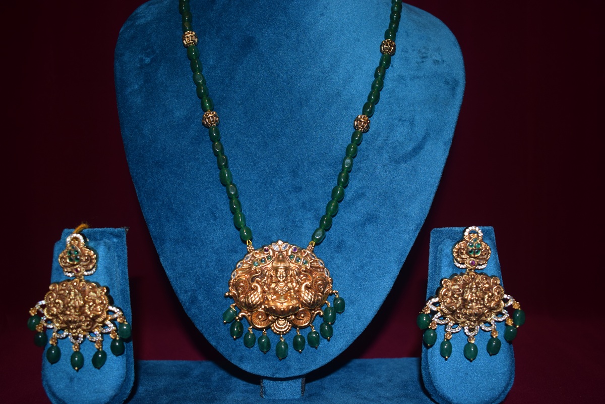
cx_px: 302
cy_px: 202
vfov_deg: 36.9
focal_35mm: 36
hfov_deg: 53.1
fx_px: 605
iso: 450
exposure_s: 1/60
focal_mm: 24
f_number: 3.8
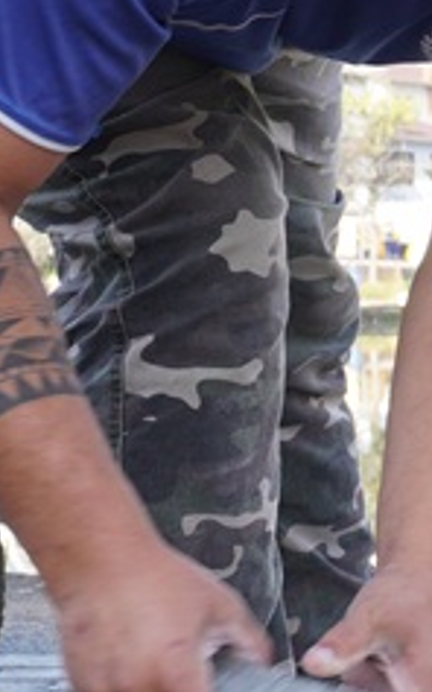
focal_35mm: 129
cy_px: 334
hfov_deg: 9.9
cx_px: 625
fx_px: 2426
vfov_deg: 16.2
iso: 200
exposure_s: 1/100
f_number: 8
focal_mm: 25
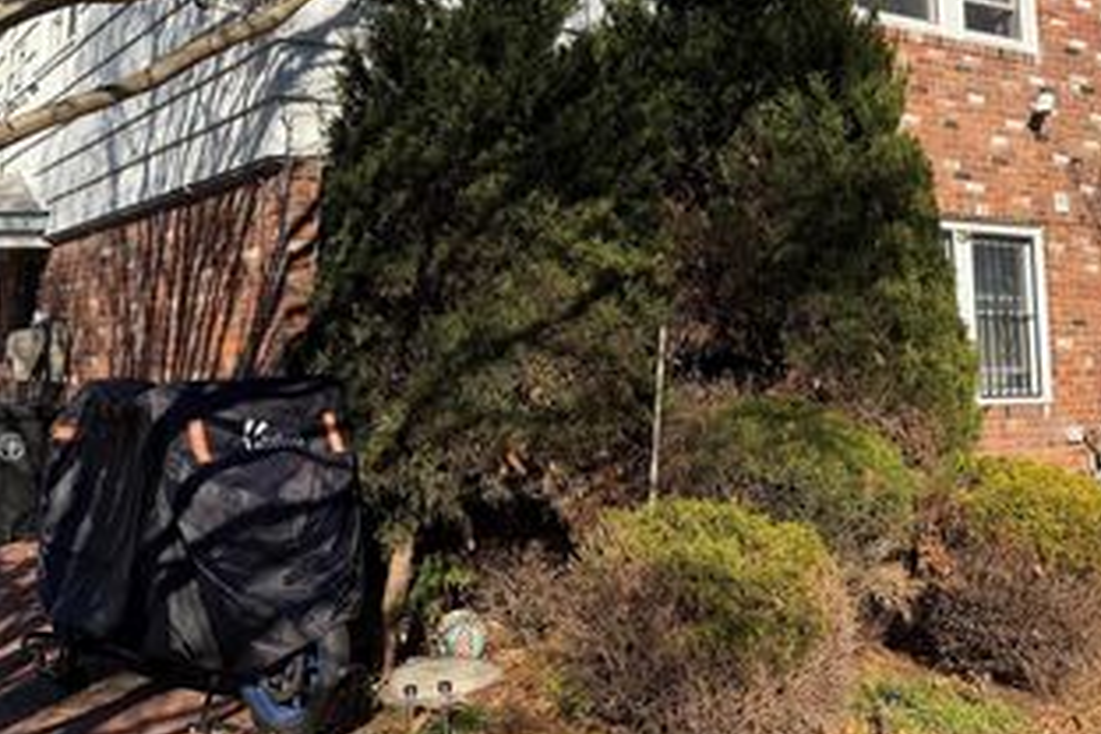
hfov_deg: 48.5
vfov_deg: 32.2
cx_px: 540
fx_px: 1223
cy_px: 111
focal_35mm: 40
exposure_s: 1/4405
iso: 100
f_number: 1.78
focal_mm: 6.76
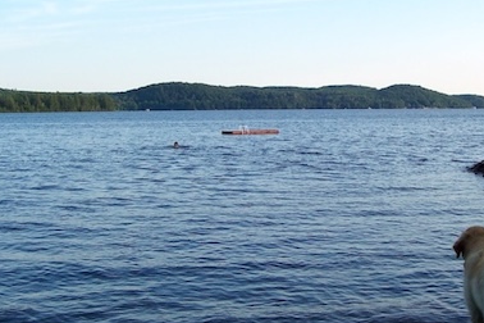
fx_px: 793
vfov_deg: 23.0
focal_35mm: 59
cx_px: 330
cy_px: 147
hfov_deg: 33.6
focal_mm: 5.6
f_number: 5.6
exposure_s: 1/180
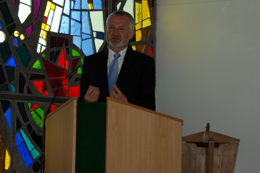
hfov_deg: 14.9
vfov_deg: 9.9
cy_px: 76
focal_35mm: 138
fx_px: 996
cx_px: 145
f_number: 5.6
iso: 400
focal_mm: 70
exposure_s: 1/125
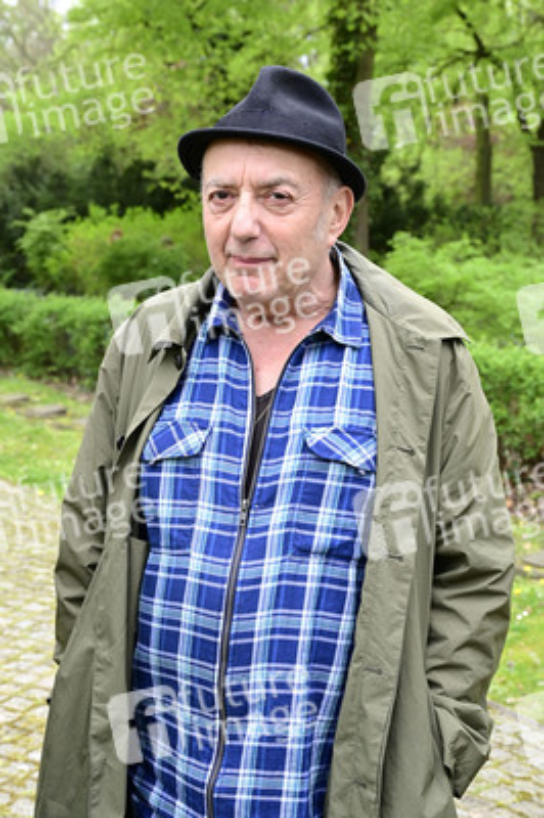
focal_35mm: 49
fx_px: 1113
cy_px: 409
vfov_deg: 40.4
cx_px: 272
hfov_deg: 27.5
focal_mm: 49
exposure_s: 1/200
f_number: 7.1
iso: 800
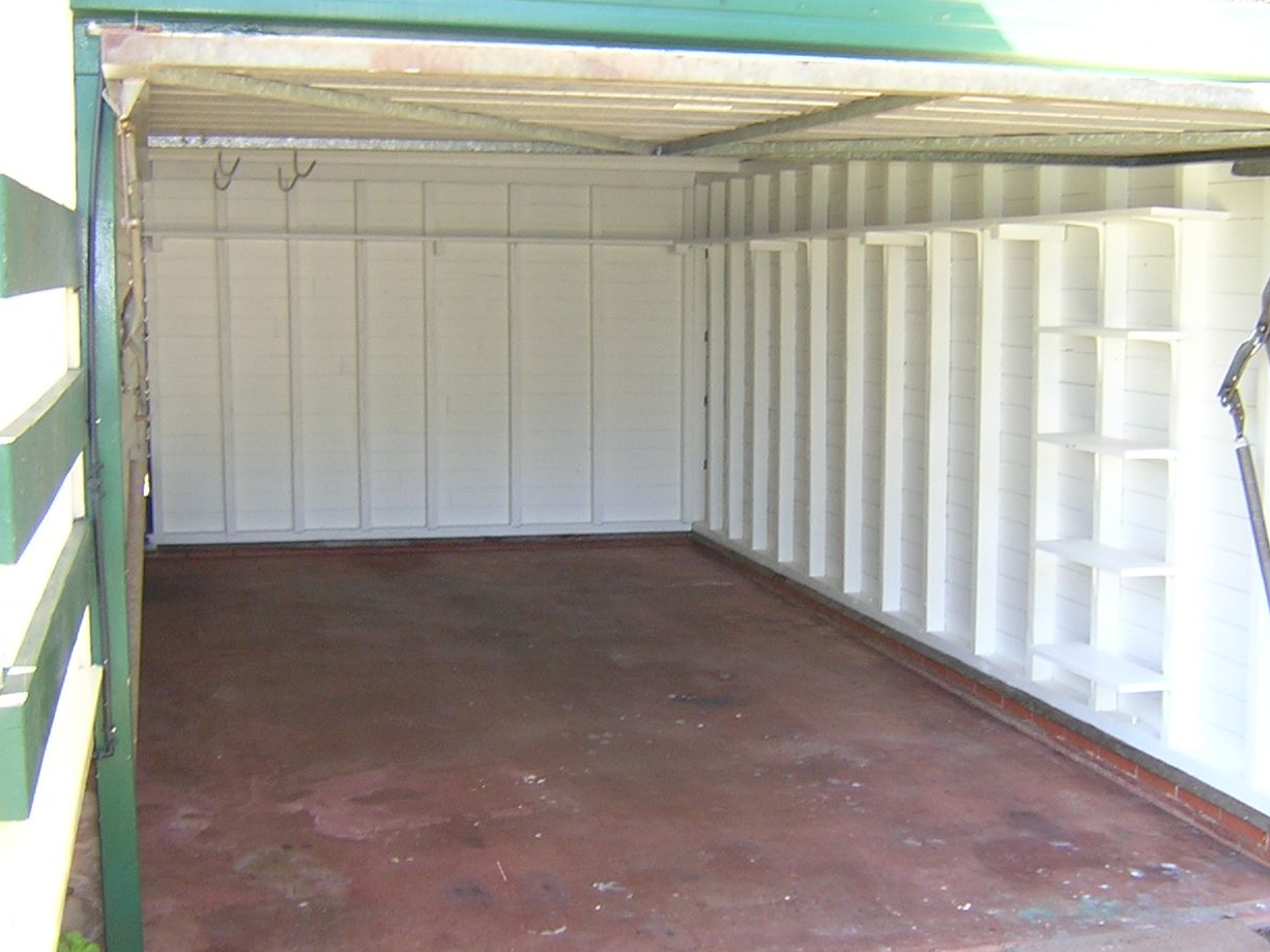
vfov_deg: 30.9
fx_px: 1724
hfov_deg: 40.4
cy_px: 468
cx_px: 665
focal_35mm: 47
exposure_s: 1/46.5
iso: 141
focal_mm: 4.7
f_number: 2.6
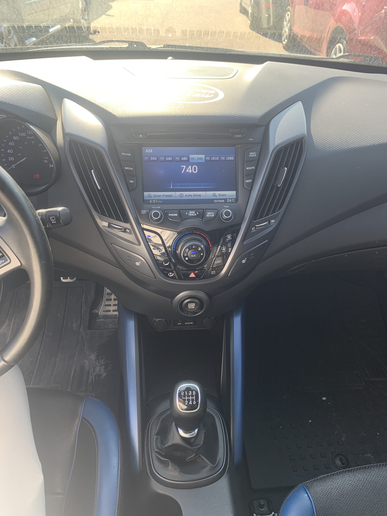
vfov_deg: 67.3
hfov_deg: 53.1
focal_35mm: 26
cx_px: 194
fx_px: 388
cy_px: 258
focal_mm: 4.25
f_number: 1.8
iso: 25
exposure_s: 1/121
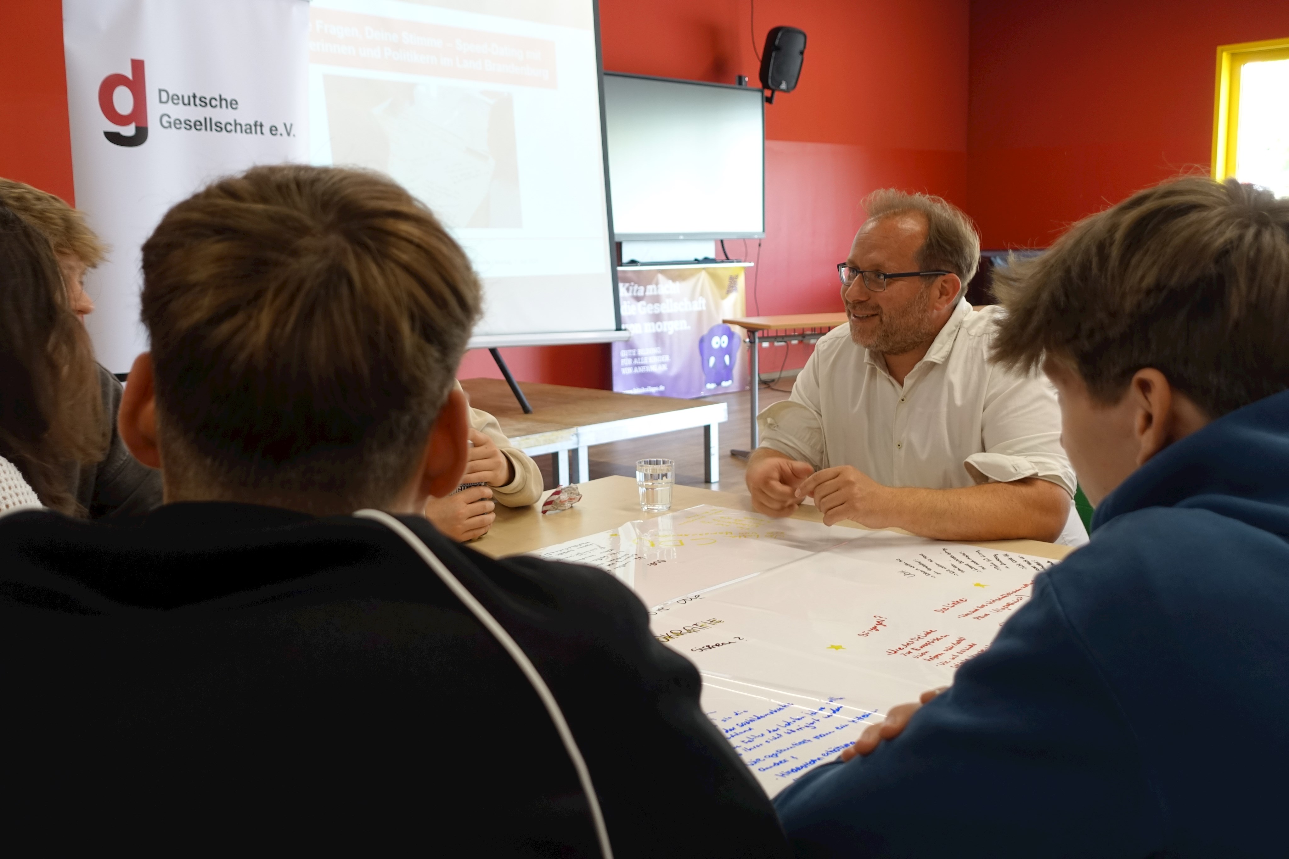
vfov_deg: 38.9
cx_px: 644
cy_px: 430
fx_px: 1217
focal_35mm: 34
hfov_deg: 55.8
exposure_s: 1/40
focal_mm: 12.48
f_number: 2.8
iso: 250
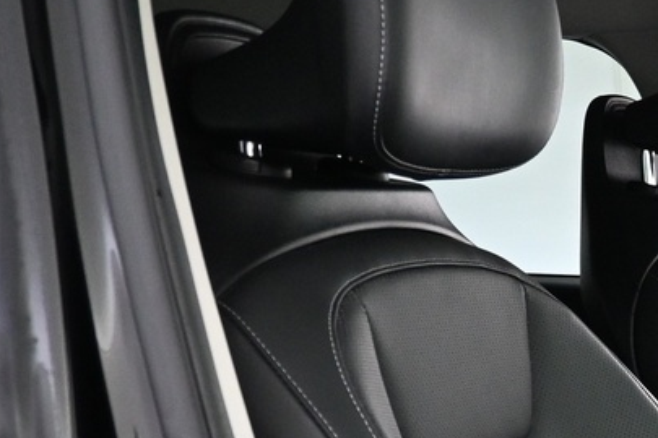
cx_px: 1142
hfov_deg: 17.6
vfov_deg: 13.5
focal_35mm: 96
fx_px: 1755
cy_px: 625
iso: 1600
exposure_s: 1/25
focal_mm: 16
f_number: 3.5
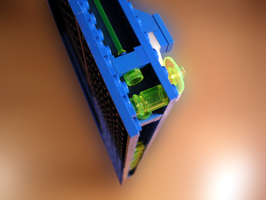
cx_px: 133
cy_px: 100
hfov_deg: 50.1
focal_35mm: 37
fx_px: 284
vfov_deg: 38.7
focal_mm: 5.7
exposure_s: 1/20
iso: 100
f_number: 2.8
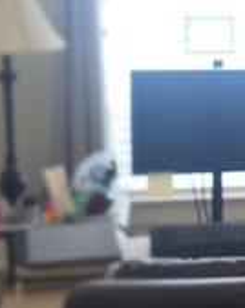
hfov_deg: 12.1
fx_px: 1053
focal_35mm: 116
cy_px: 114
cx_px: 455
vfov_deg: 16.6
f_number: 1.8
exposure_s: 1/60
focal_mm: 5.4
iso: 80
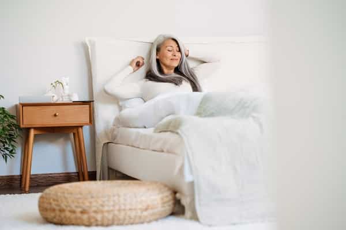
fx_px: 817
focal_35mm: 85
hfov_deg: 23.9
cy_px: 115
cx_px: 173
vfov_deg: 16.1
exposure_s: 1/160
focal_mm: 85
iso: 1000
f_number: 2
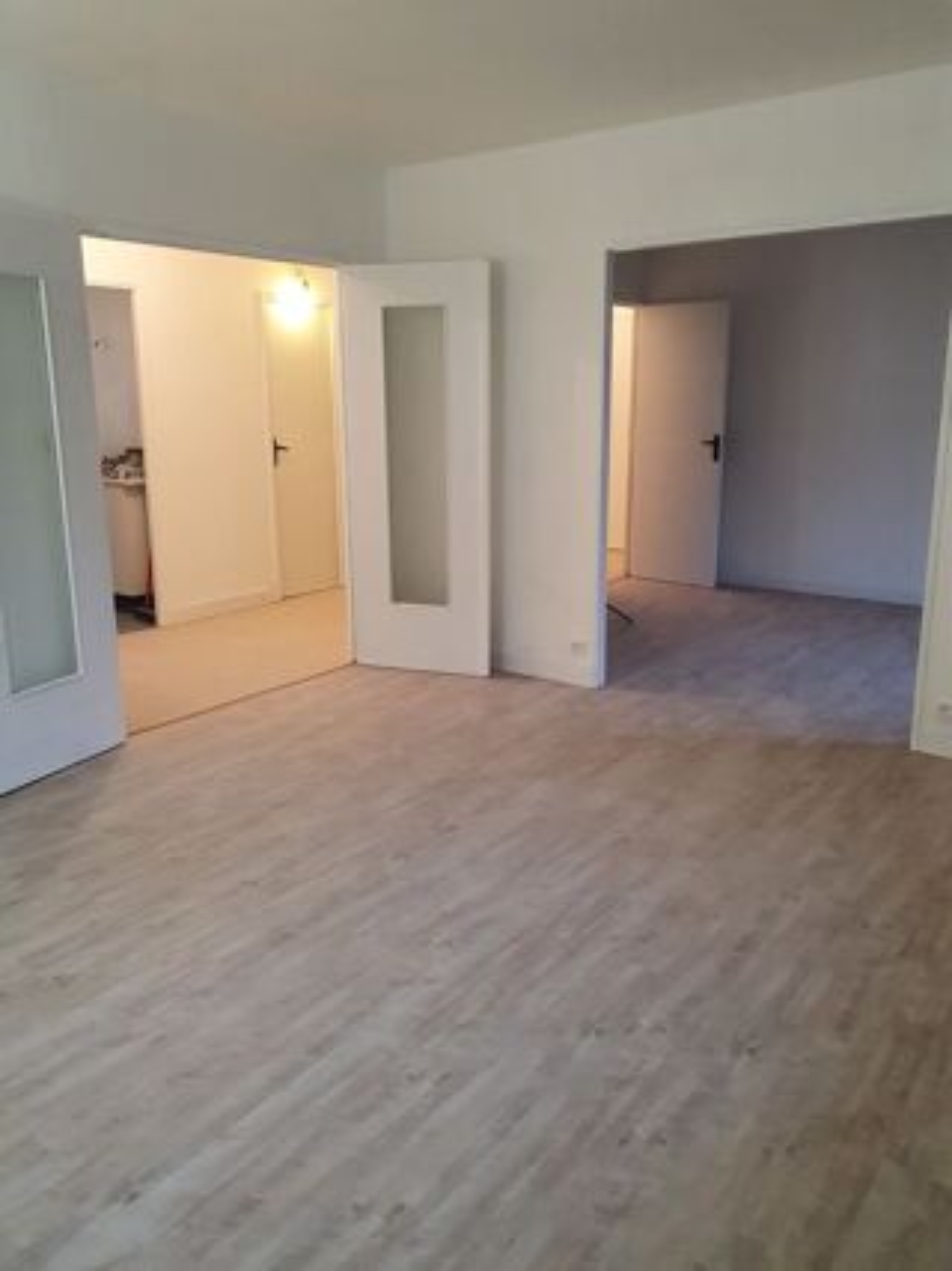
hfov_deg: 53.0
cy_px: 636
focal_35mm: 26
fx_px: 954
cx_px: 476
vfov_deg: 67.3
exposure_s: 1/50
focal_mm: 4.32
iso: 250
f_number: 2.4
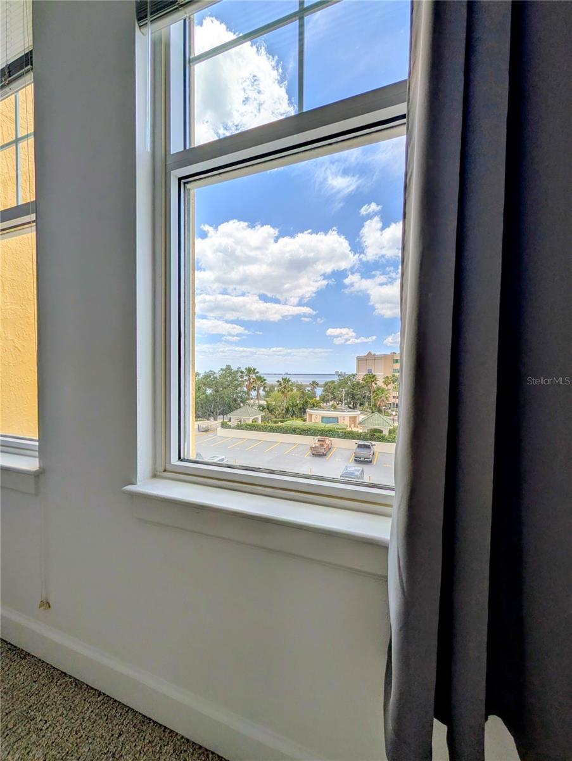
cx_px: 286
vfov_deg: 110.5
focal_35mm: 12
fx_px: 264
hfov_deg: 94.6
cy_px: 380
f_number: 1.7
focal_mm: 2.02
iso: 55
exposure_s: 1/2924
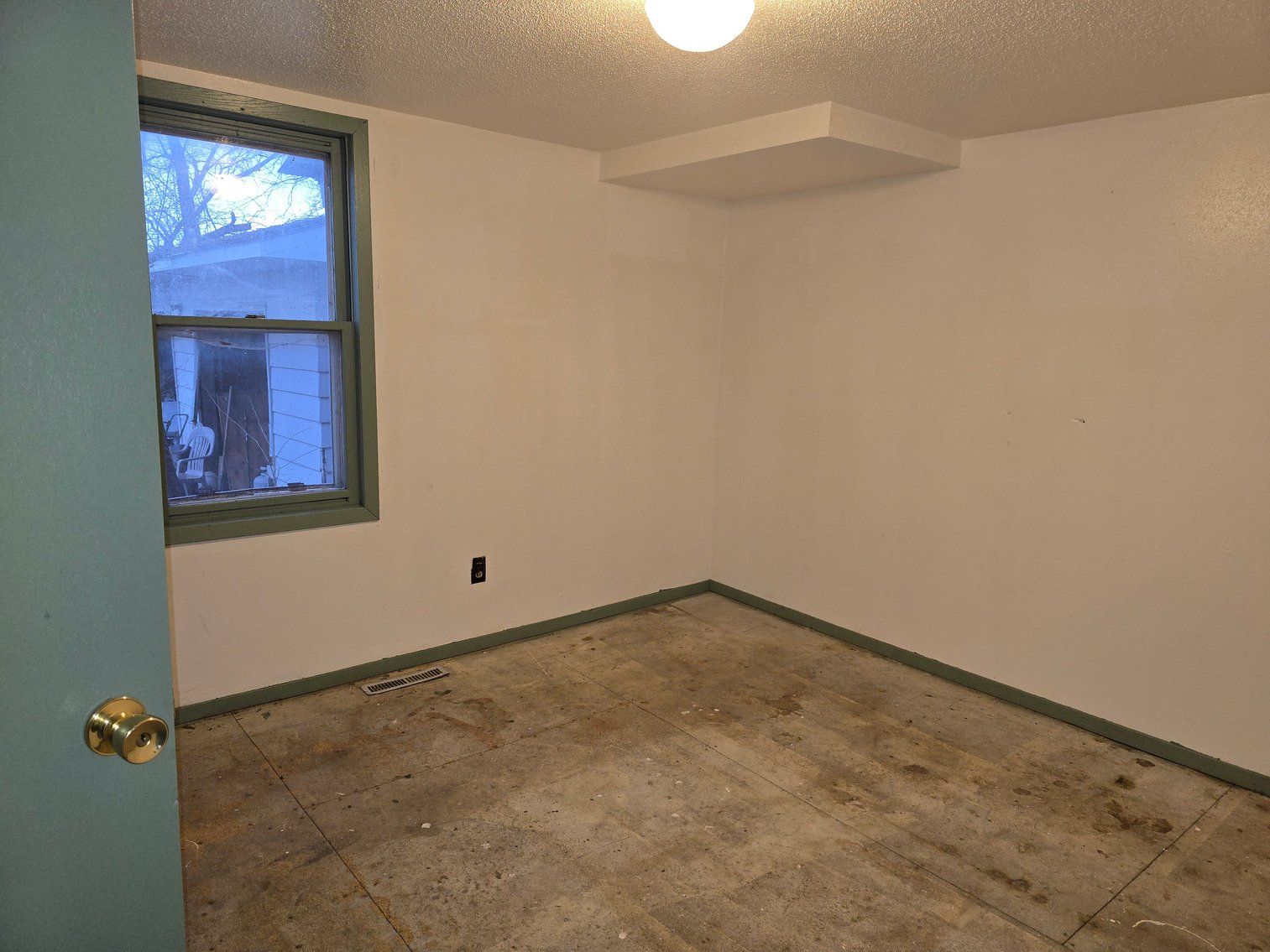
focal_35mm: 23
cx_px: 635
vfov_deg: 58.9
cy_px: 476
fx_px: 844
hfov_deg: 73.9
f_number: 1.7
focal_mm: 6.3
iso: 125
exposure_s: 1/60
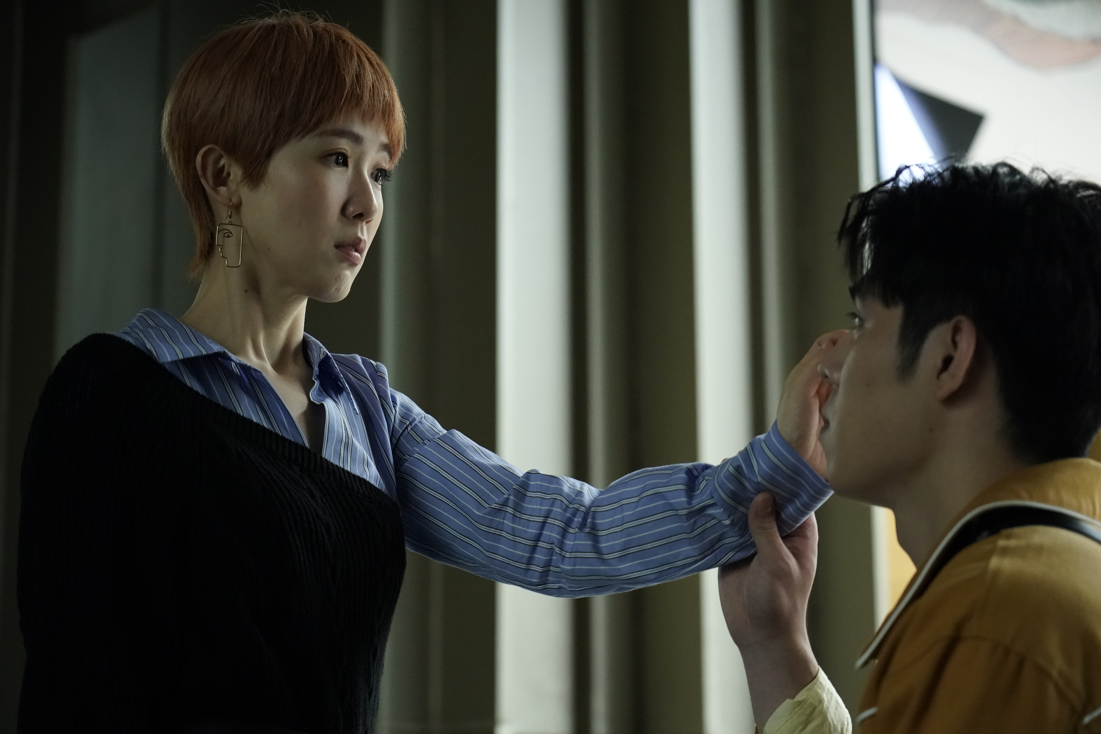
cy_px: 367
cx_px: 550
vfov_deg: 16.3
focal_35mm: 84
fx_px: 2569
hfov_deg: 24.2
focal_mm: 84
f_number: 4
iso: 6400
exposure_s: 1/50
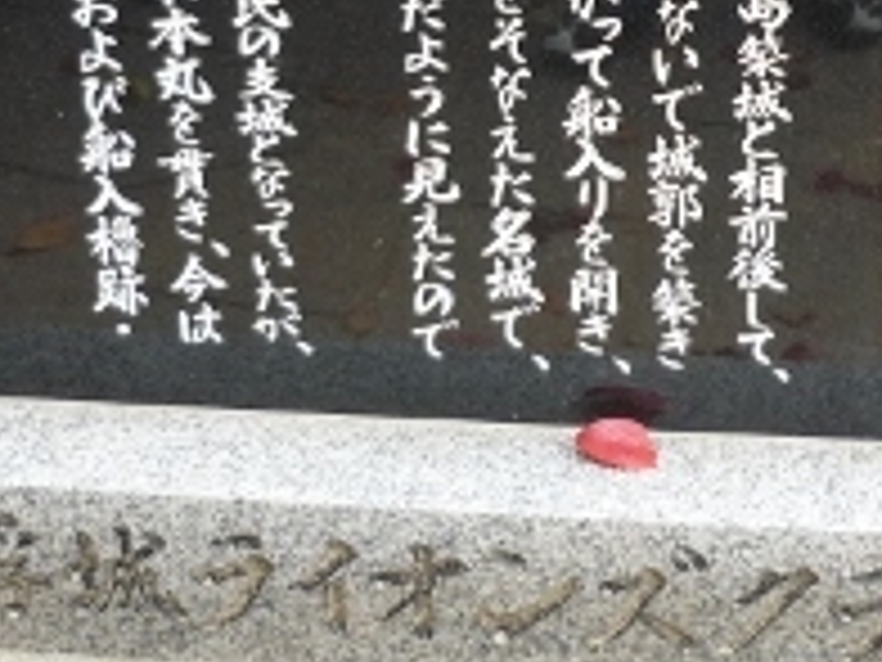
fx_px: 2140
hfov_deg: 23.0
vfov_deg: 16.9
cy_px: -101
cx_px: 666
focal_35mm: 84
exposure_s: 1/80
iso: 100
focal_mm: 5.5
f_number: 2.8
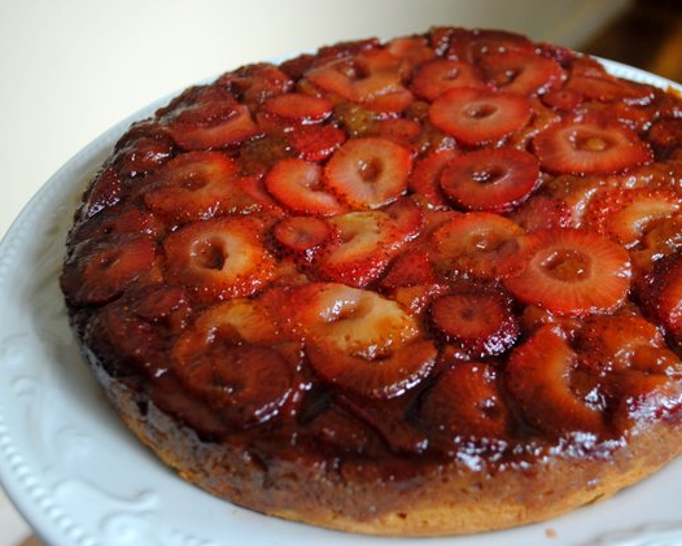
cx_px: 398
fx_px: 969
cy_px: 273
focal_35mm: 48
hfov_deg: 38.7
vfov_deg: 31.5
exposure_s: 1/30
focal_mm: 28
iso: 400
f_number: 4.5
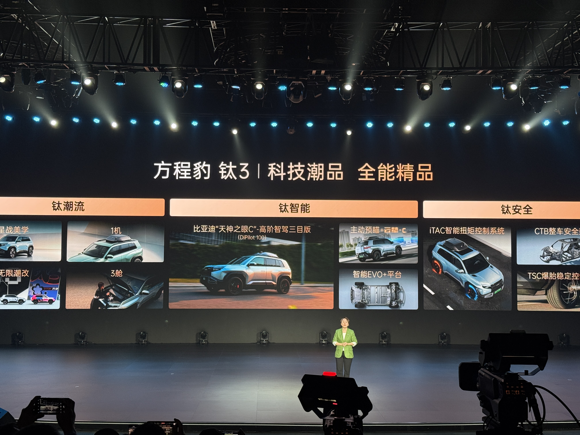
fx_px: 804
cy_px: 218
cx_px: 290
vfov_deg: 30.3
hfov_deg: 39.7
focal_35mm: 48
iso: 80
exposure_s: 1/70
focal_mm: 6.76
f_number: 1.78
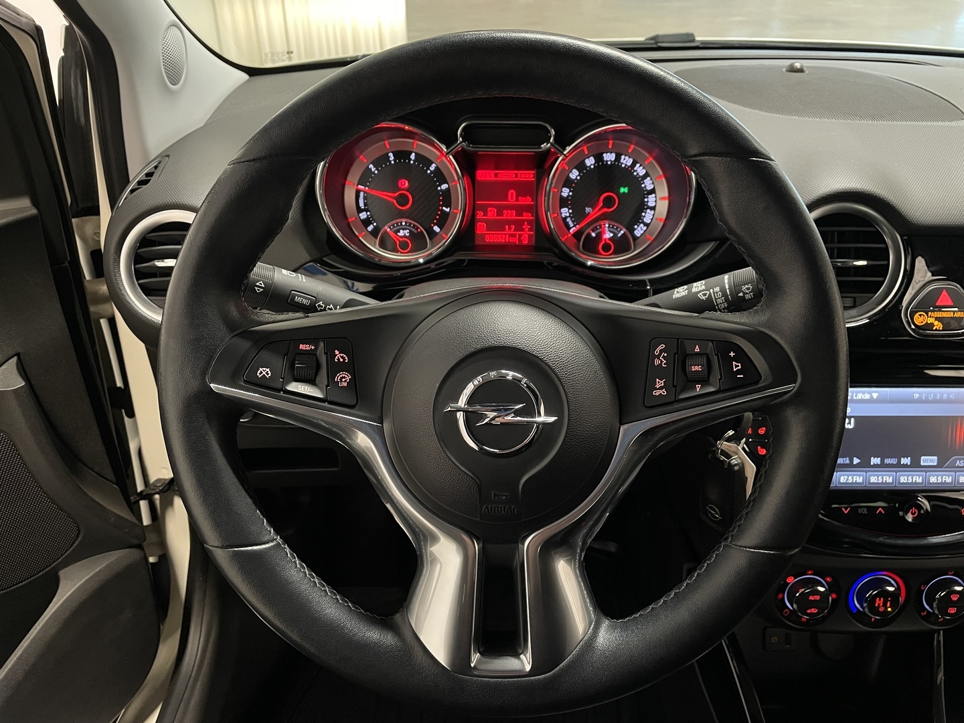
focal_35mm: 26
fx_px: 724
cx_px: 482
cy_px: 362
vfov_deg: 53.1
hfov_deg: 67.3
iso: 400
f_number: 1.6
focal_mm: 4.2
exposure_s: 1/33
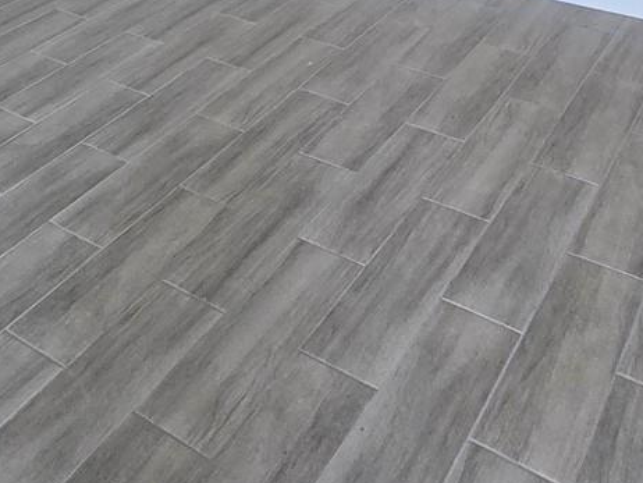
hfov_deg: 42.1
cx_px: 320
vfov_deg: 23.7
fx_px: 836
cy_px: -288
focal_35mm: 45
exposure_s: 1/60
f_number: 2.2
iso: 160
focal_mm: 2.2
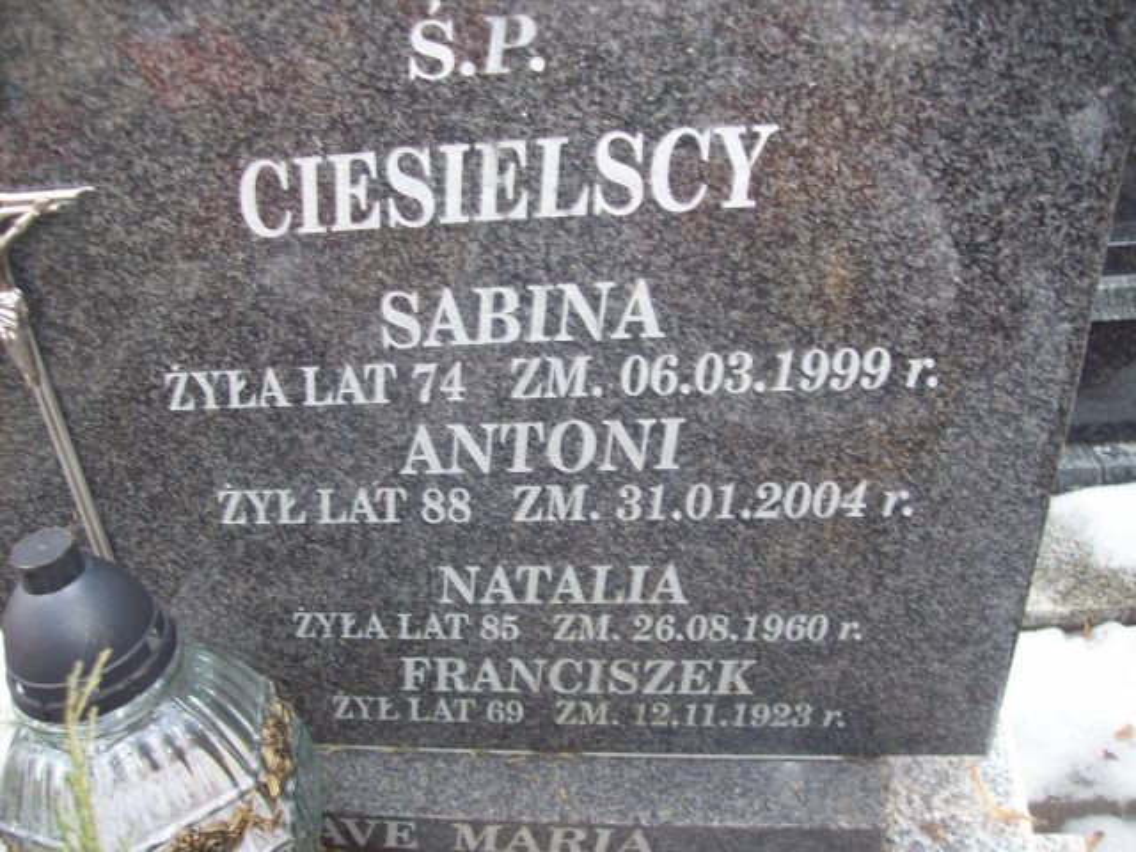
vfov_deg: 39.7
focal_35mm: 36
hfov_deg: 51.4
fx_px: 1181
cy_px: 426
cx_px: 568
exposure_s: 1/64
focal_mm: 6
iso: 80
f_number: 2.7
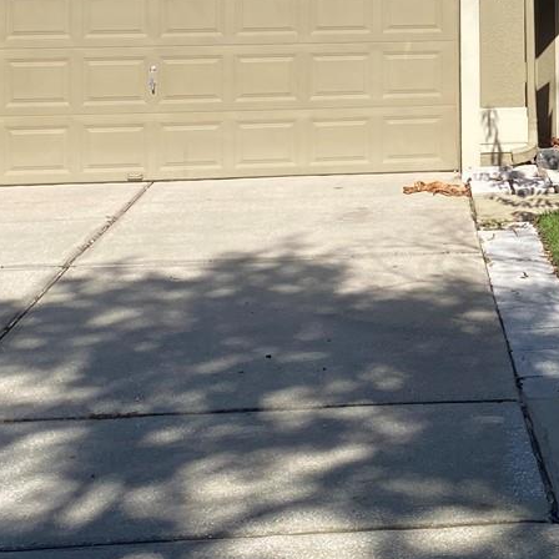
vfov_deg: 20.1
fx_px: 1498
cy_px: -77
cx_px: 633
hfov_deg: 20.1
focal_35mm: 82
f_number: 1.8
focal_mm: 4.25
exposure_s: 1/2817
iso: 32
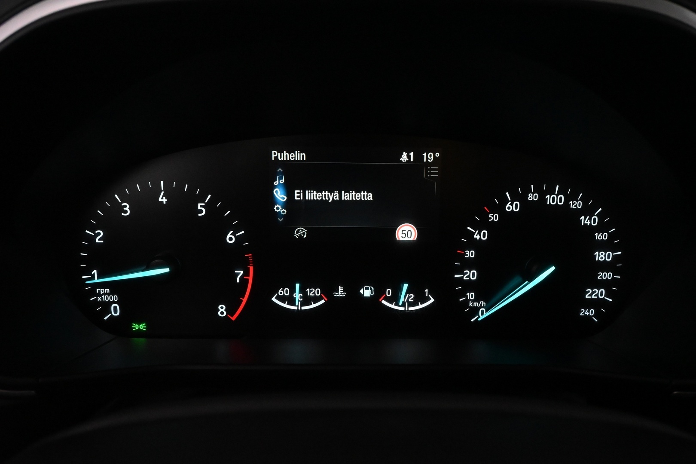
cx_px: 348
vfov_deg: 47.9
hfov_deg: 67.4
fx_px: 522
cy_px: 232
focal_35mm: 27
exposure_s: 1/60
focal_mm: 18
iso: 5000
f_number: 7.1
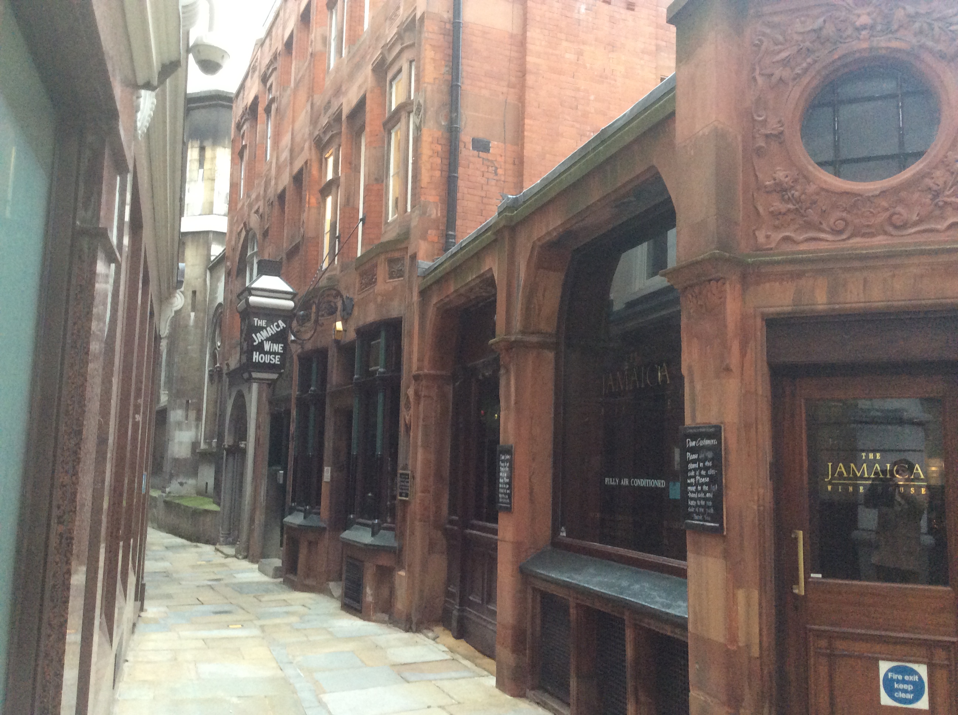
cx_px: 479
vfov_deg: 44.1
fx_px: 884
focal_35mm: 32
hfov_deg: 56.9
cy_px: 358
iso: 160
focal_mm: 3.3
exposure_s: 1/25
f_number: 2.4
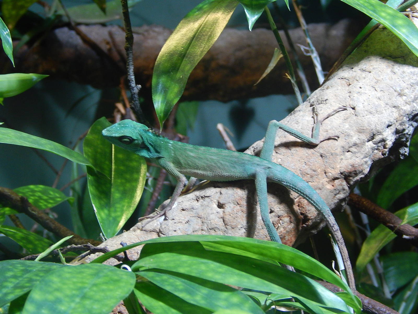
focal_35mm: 142
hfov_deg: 13.9
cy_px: 157
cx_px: 209
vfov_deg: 10.4
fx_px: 1715
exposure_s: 1/30
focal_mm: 25.3
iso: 250
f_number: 4.9
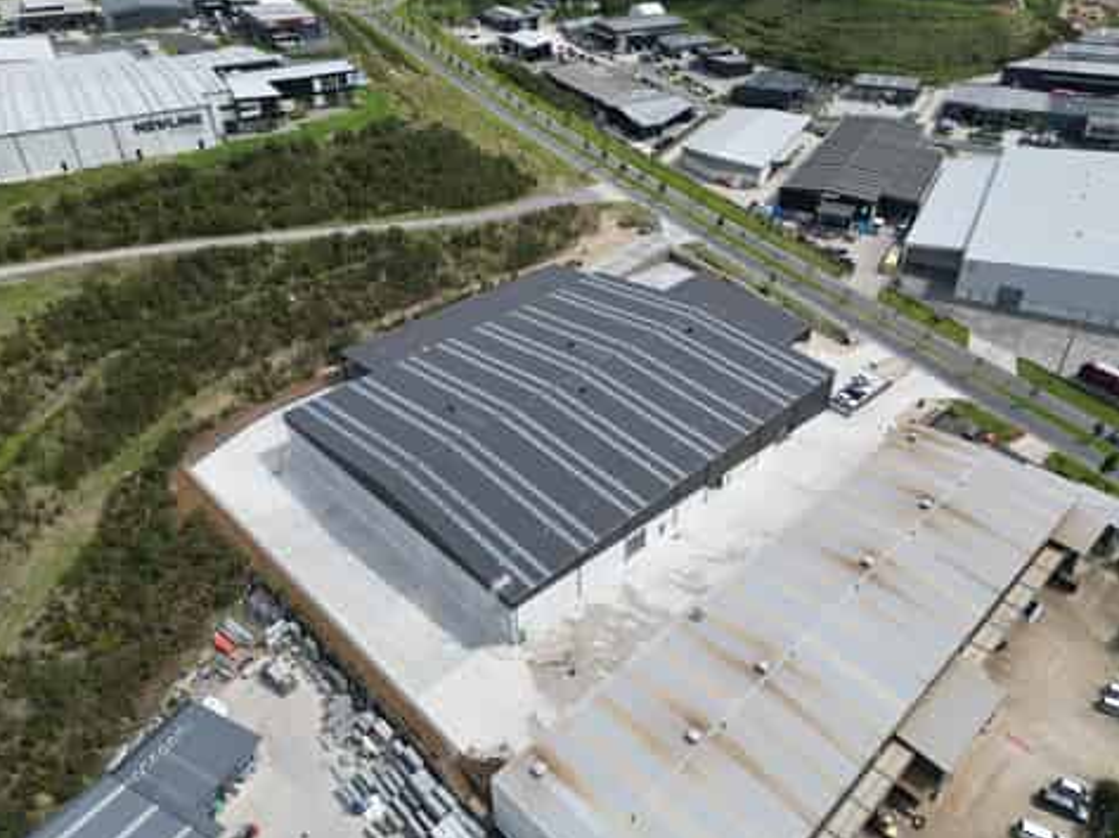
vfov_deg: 54.8
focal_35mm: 25
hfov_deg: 69.4
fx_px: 808
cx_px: 571
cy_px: 415
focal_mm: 6.72
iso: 130
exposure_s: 1/3200
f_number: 1.7
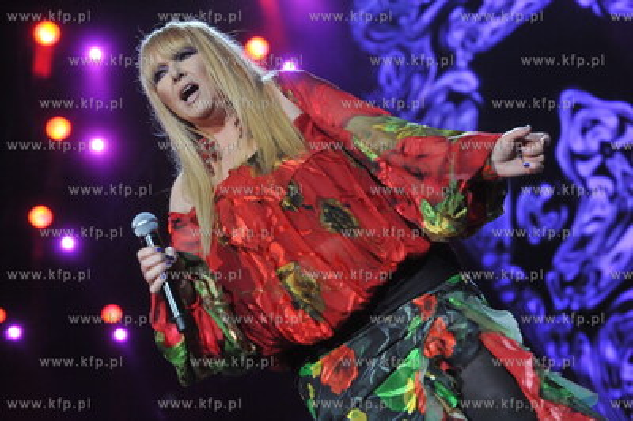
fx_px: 1792
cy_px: 210
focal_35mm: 102
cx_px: 316
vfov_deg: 13.4
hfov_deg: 20.0
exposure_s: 1/250
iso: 3200
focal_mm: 102
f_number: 5.6
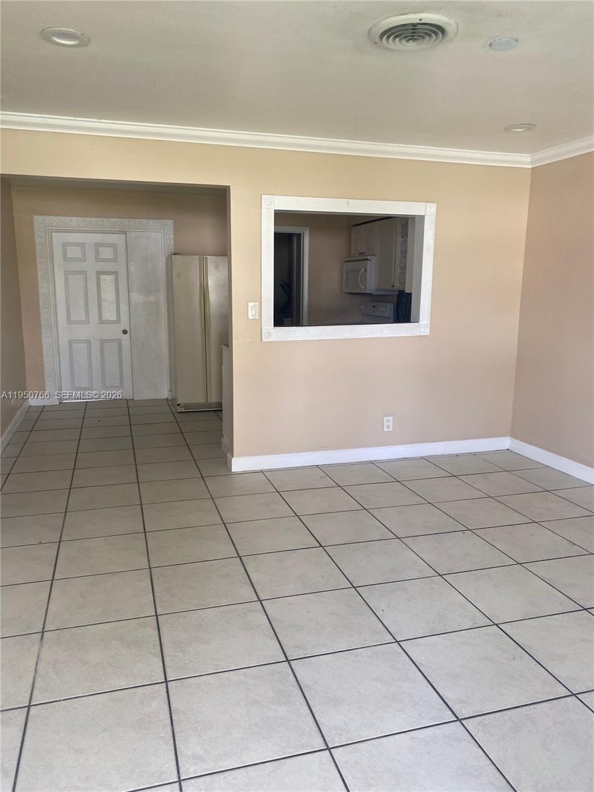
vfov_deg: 67.3
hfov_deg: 53.1
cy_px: 396
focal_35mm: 26
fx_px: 595
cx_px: 297
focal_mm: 4.25
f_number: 1.8
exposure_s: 1/121
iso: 80
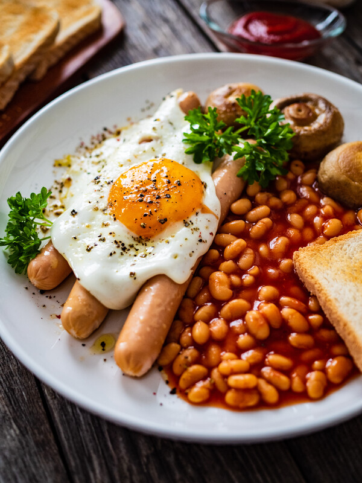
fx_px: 697
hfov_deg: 29.1
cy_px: 242
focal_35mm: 50
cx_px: 181
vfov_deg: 38.2
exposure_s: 1/60
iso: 640
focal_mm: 25
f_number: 2.2
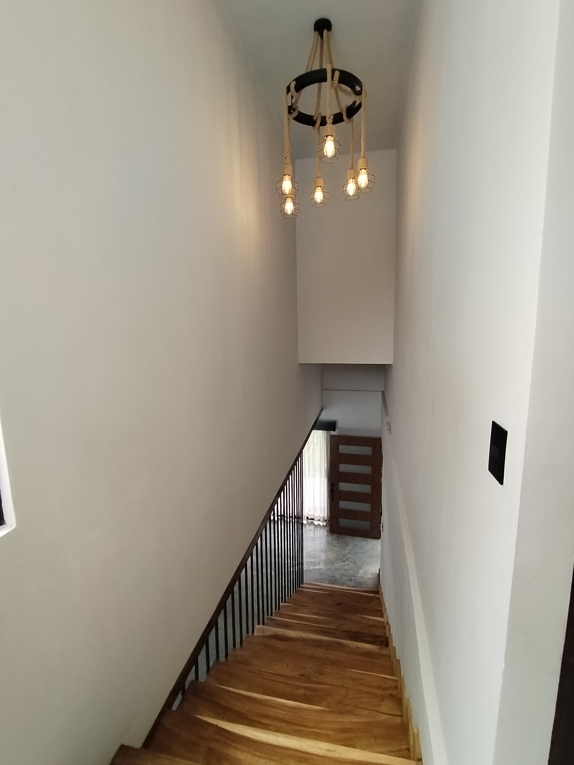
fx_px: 376
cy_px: 382
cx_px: 287
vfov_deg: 91.0
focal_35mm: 17
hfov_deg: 74.7
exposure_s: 1/104
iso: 100
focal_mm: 1.42
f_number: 2.2
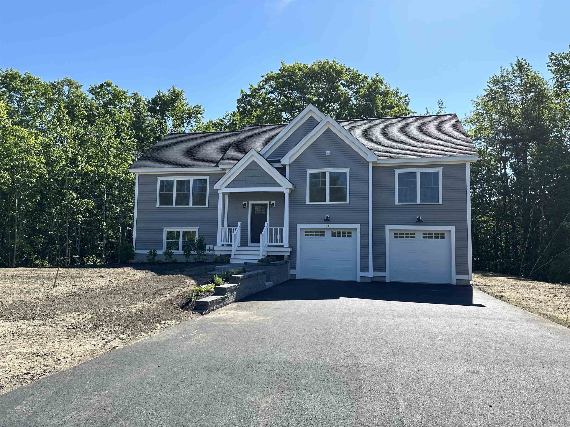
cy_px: 214
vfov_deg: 56.8
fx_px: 395
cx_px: 285
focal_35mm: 24
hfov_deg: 71.6
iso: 80
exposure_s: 1/2155
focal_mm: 6.86
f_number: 1.78
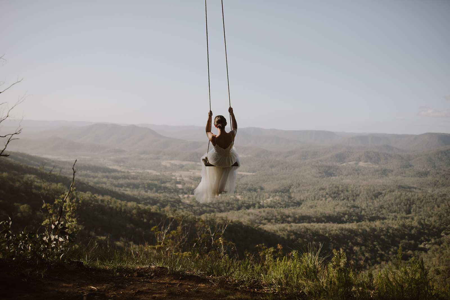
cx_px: 225
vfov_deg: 37.9
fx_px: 438
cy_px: 150
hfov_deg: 54.4
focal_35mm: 35
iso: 50
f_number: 2
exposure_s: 1/3200
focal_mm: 35
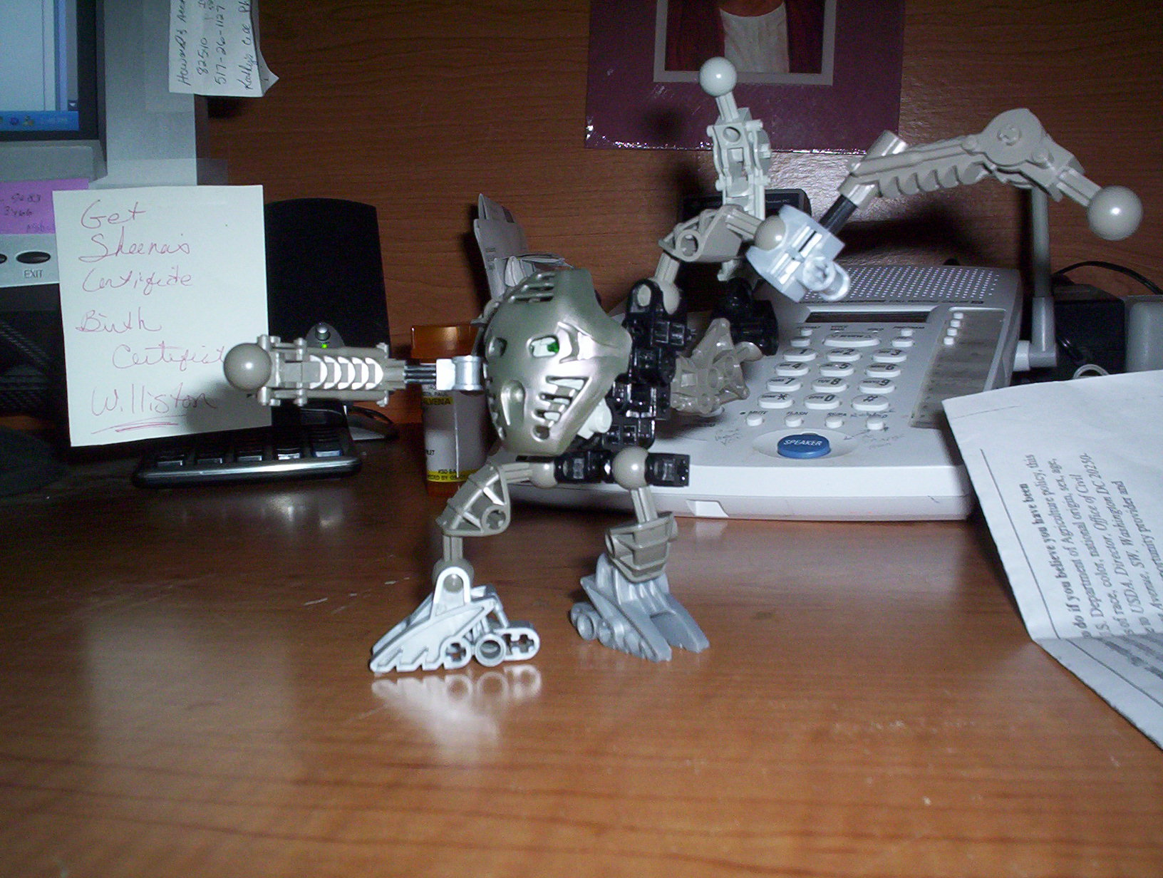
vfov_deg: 37.9
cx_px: 582
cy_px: 439
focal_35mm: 38
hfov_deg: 48.9
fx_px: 1280
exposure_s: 1/60
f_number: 4.5
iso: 140
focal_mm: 4.99
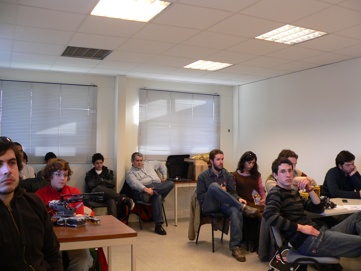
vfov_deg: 39.7
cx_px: 180
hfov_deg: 51.4
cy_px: 136
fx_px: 375
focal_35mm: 36
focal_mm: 6
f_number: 2.8
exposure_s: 1/30
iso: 200
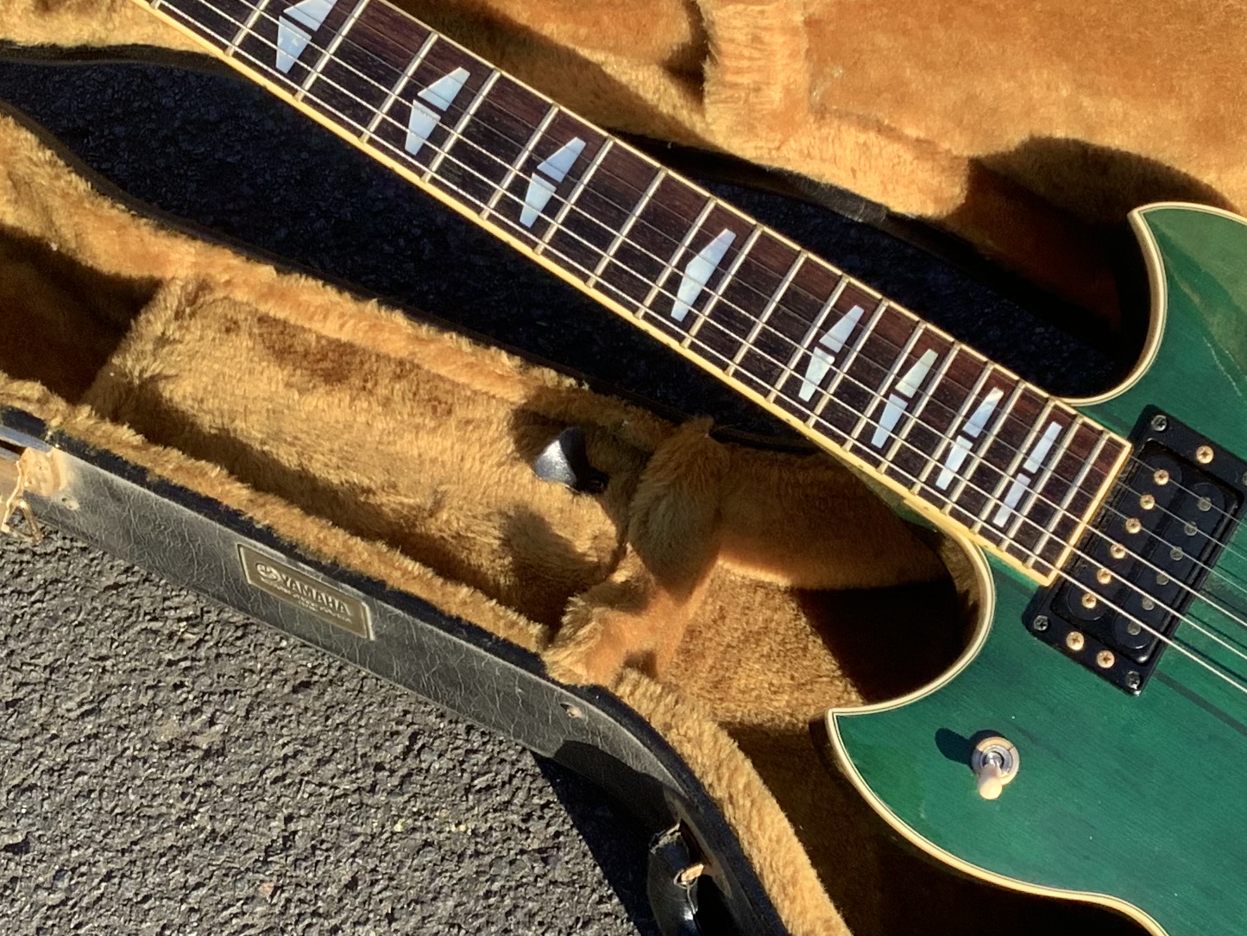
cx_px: 766
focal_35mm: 70
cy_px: 479
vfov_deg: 21.0
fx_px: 2522
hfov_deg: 27.7
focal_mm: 3.3
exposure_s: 1/314
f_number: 2.4
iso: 25
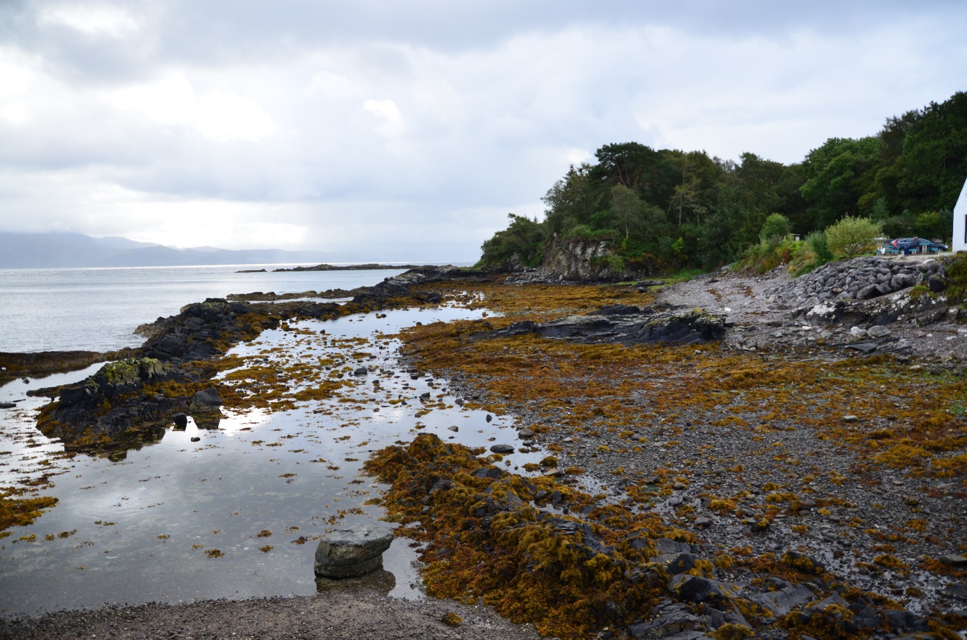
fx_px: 804
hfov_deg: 62.0
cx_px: 484
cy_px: 320
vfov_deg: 43.4
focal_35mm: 30
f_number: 4
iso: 400
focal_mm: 20
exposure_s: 1/1000
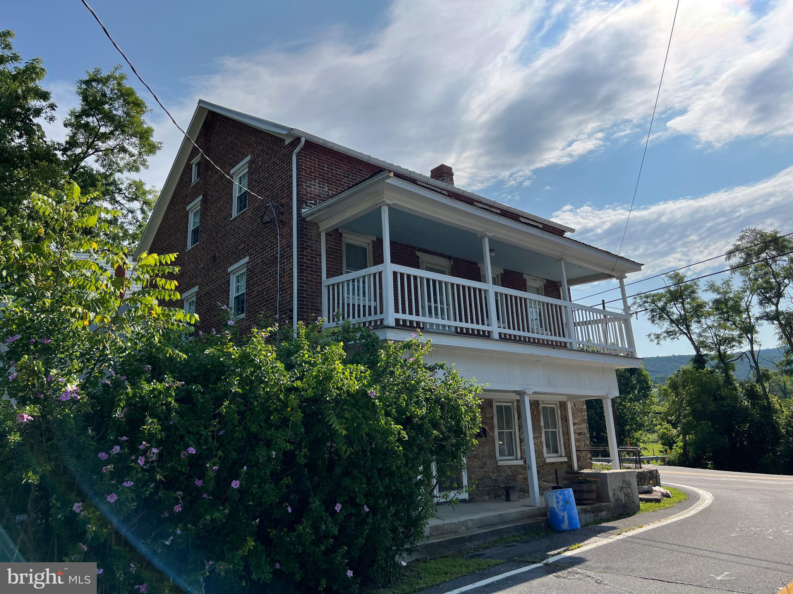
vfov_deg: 53.1
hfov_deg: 67.3
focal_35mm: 26
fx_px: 596
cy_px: 297
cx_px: 396
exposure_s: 1/6993
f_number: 1.5
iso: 50
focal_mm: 5.7
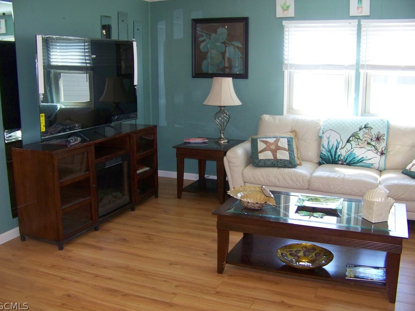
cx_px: 202
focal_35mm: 37
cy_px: 153
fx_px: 444
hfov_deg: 50.1
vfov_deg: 38.7
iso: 200
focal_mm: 5.85
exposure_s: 1/30
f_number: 2.8
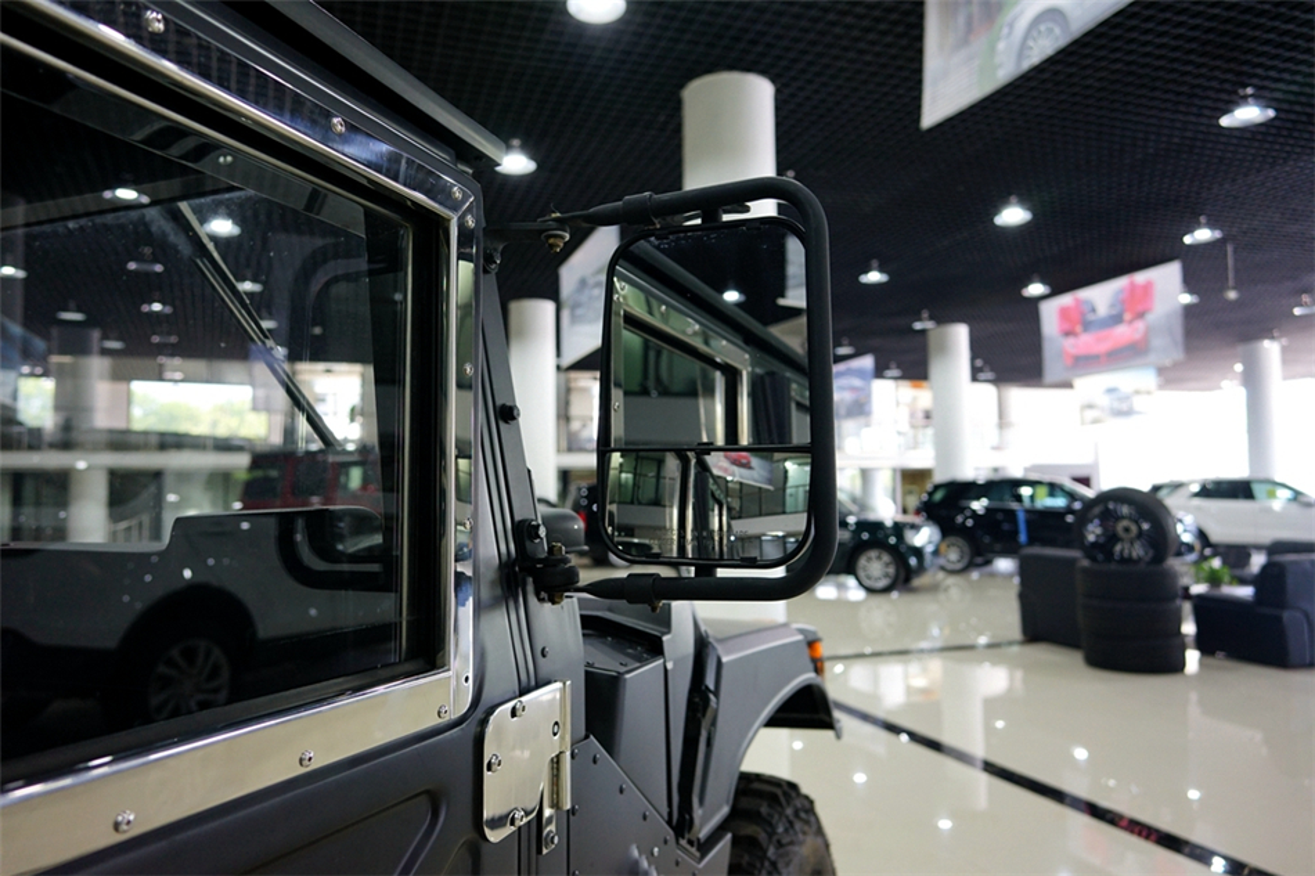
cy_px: 438
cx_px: 658
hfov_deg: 73.8
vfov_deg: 53.1
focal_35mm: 24
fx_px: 876
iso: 640
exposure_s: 1/60
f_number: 4
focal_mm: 24
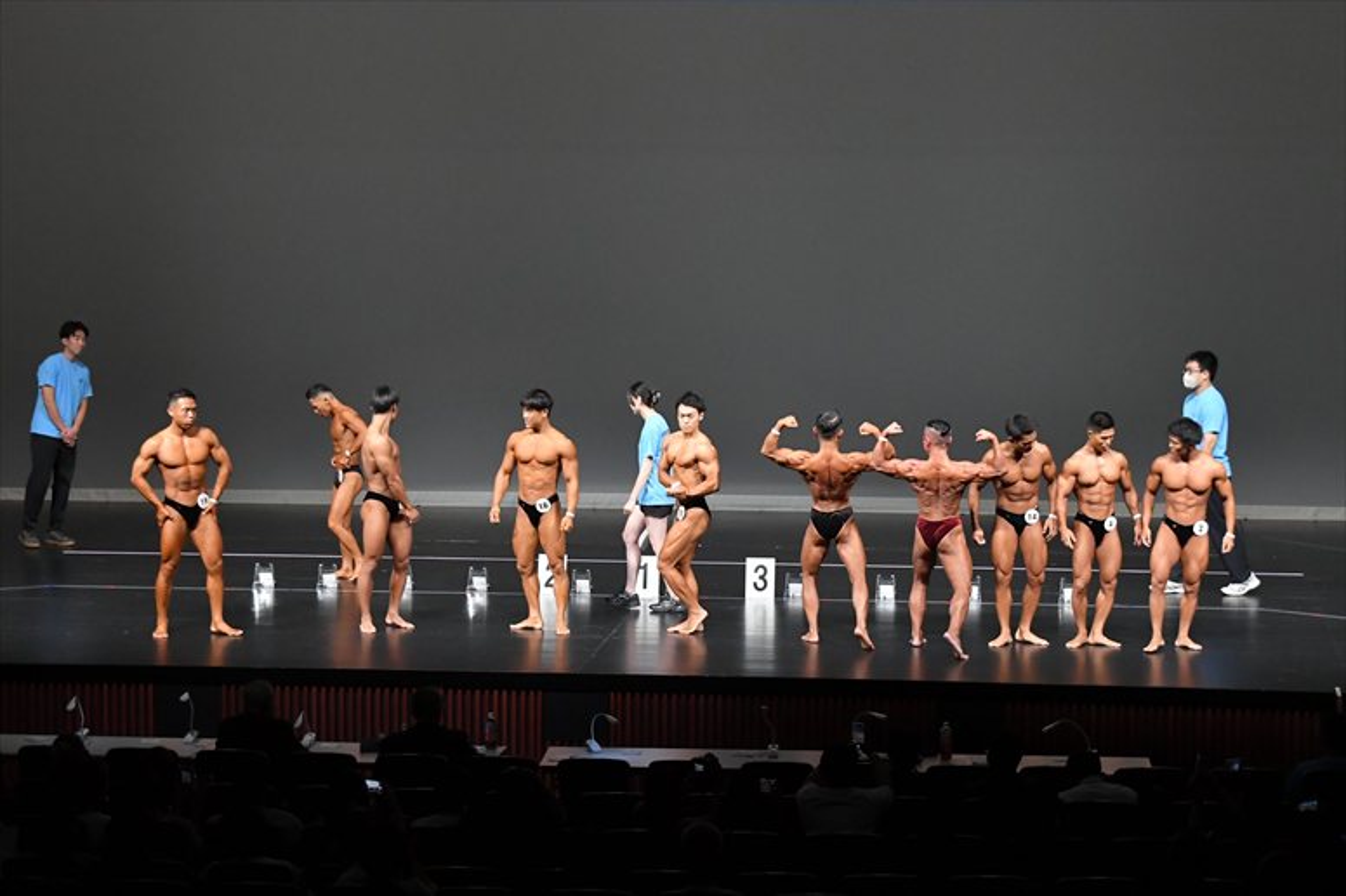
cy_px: 448
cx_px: 673
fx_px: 3625
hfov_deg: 21.0
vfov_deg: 14.1
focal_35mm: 97
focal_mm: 65
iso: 4000
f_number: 5.6
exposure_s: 1/400
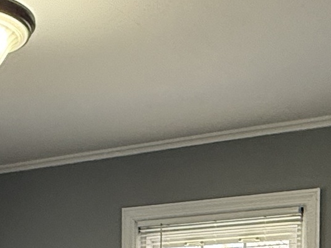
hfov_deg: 24.1
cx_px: 138
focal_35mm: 81
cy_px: 362
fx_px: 774
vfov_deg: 16.7
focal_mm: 2.22
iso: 200
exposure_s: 1/120
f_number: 2.2
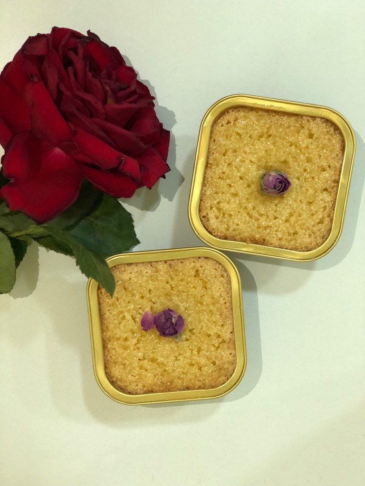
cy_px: 243
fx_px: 731
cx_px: 182
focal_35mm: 52
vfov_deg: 36.8
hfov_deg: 28.0
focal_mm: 6
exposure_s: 1/24
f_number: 2.4
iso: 125
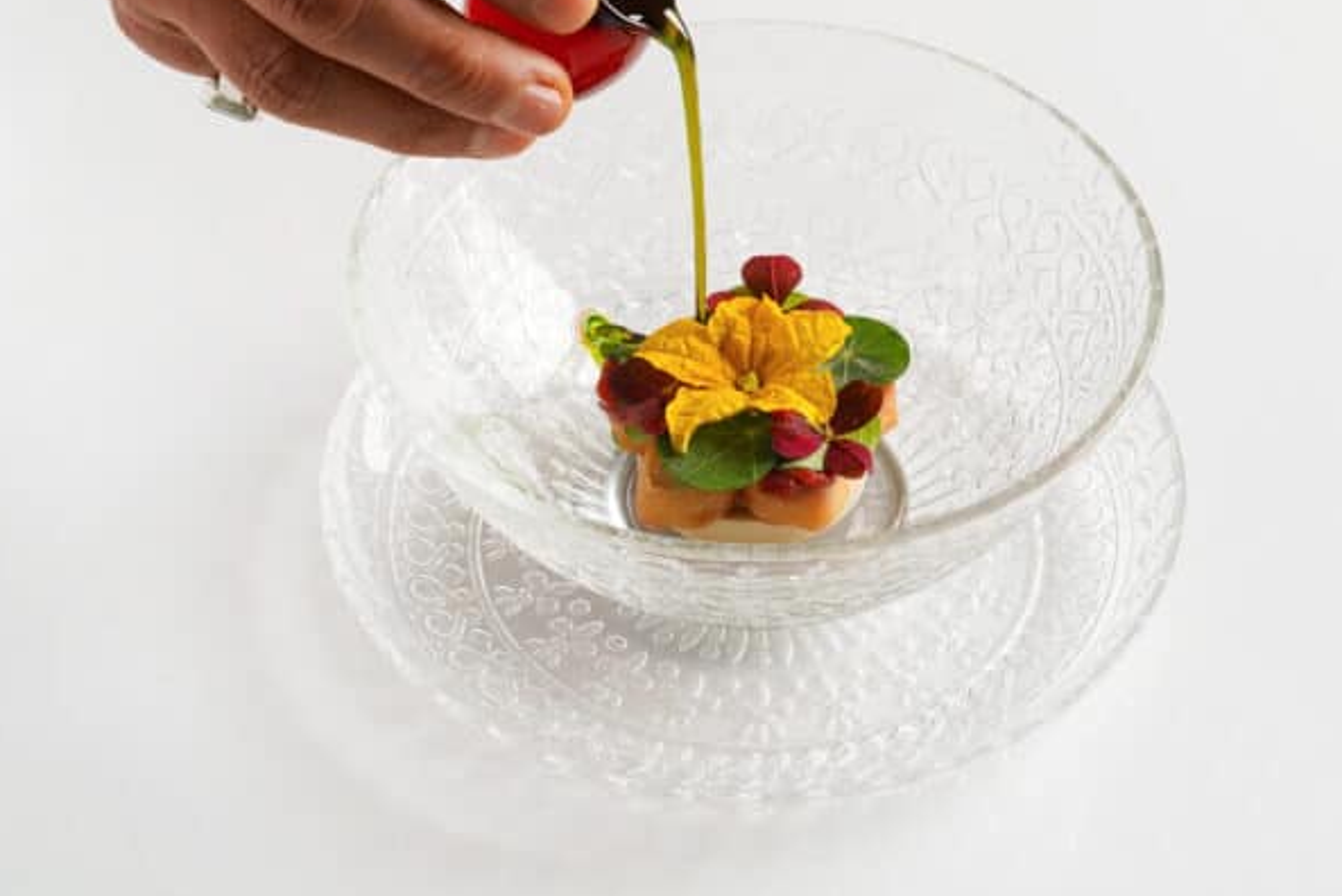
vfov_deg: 15.5
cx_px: 699
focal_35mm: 88
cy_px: 326
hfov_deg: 23.1
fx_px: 3282
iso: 64
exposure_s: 1/160
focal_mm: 68
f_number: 10
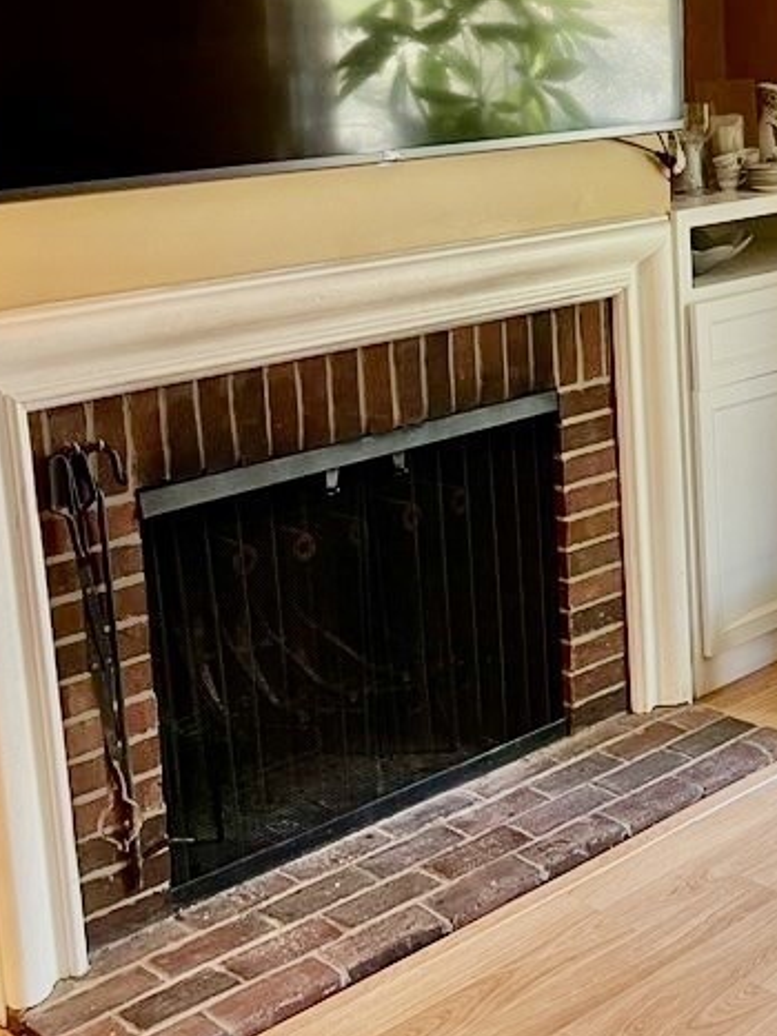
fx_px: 1707
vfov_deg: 33.5
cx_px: 677
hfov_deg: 25.0
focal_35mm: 57
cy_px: 344
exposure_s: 1/60
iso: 250
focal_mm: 5.7
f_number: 1.5
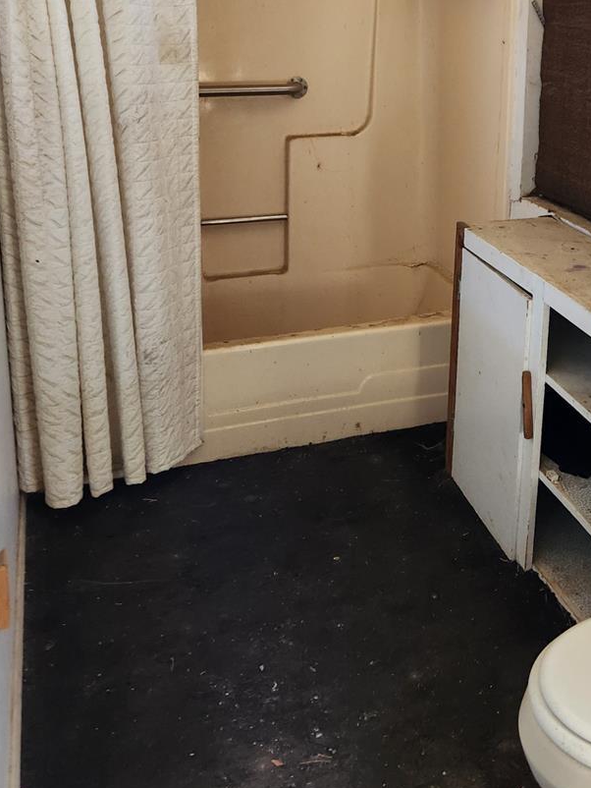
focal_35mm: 43
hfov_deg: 32.5
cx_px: 493
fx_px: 978
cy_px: 186
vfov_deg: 42.3
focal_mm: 5.4
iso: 200
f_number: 1.8
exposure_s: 1/180
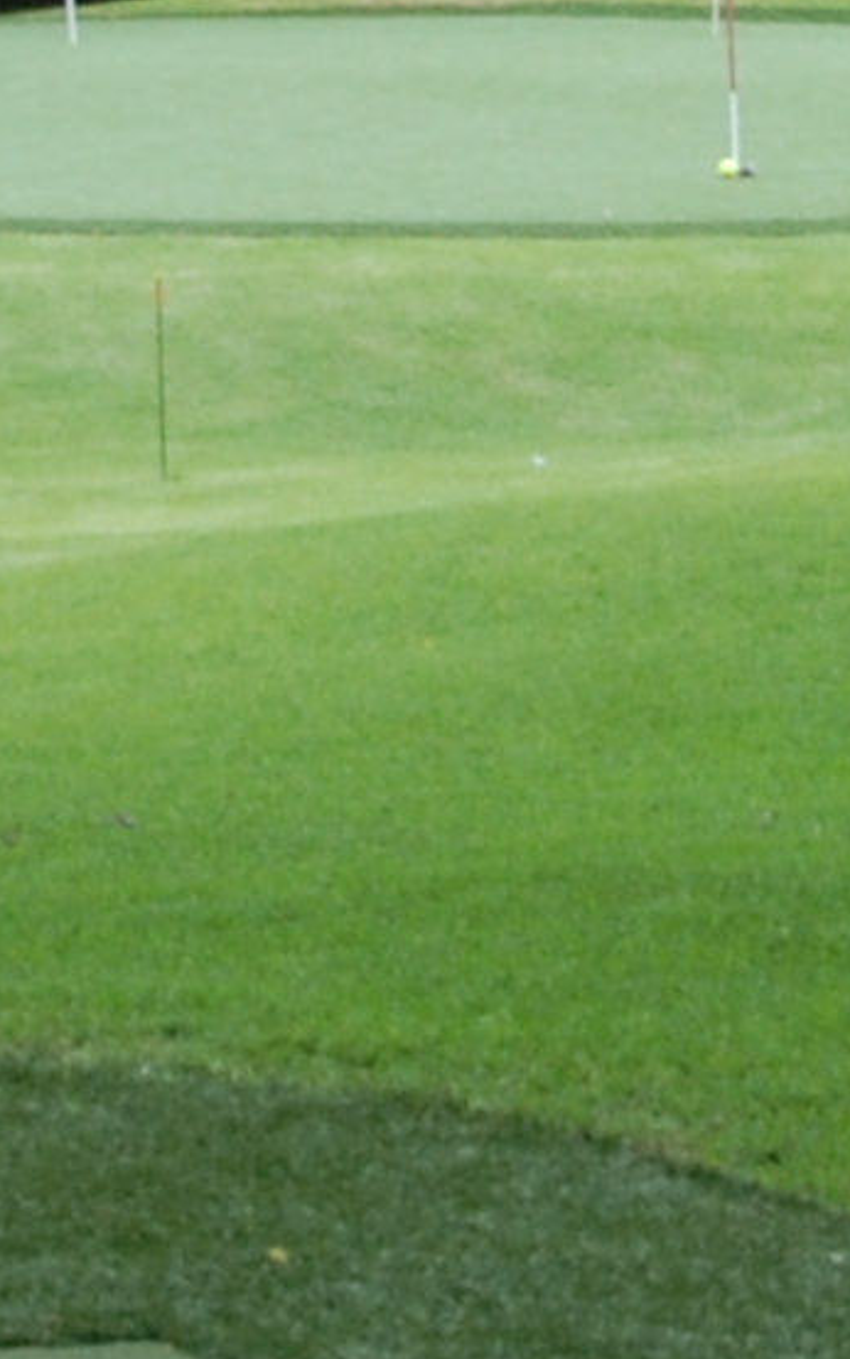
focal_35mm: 257
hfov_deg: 5.1
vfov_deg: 8.1
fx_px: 9518
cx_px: 739
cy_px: -147
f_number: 5.6
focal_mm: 24
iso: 200
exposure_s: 1/125
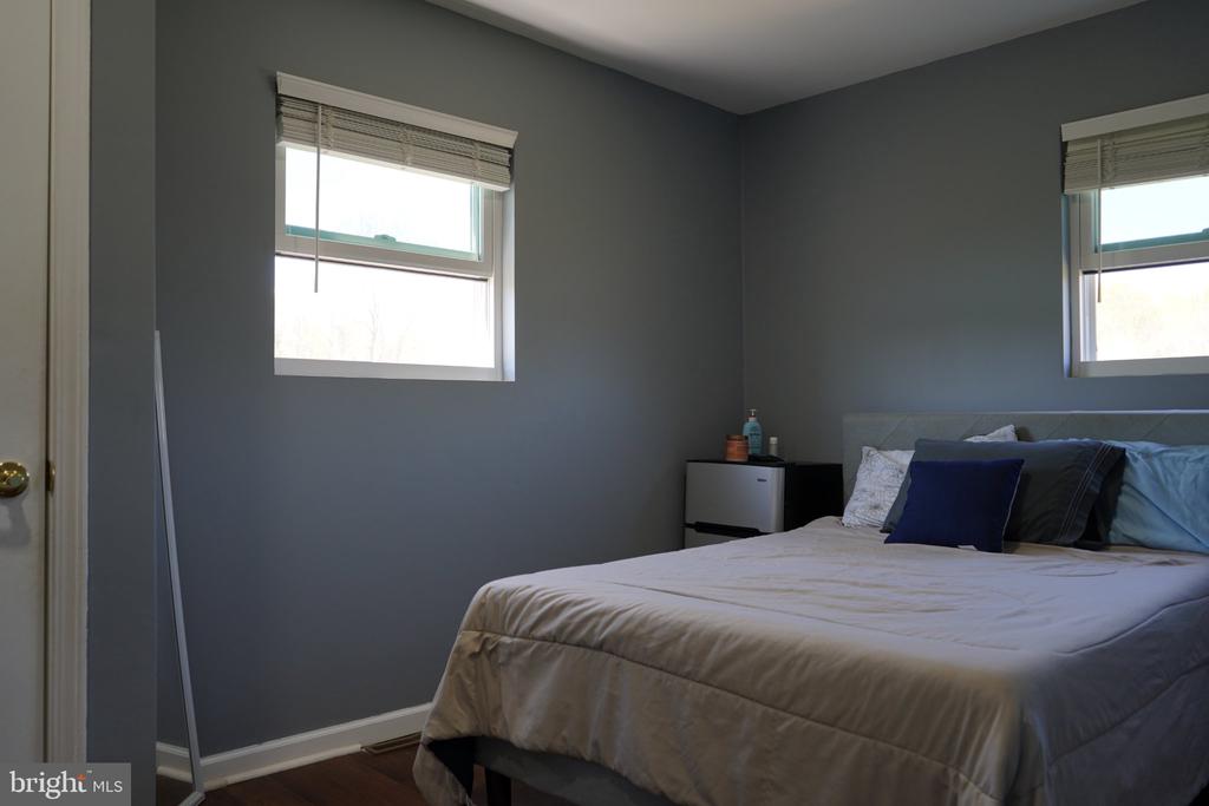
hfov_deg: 65.5
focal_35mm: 28
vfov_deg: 46.4
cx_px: 604
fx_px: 940
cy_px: 403
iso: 160
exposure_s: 1/60
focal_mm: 28
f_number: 4
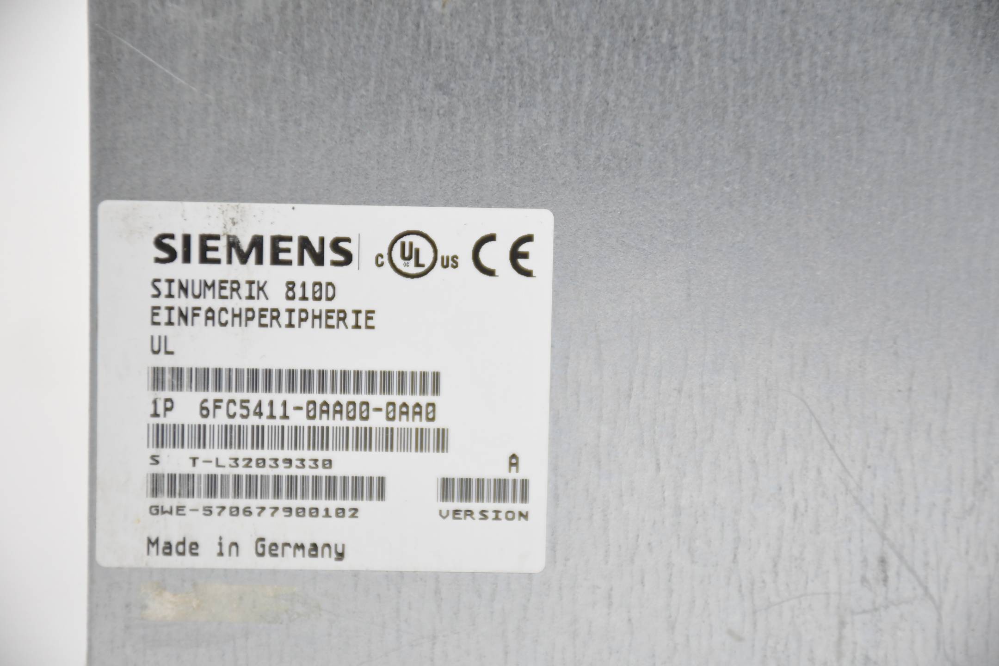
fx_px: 5827
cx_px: 500
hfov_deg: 9.8
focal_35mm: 210
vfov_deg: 6.5
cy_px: 333
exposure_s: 1/250
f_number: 5.6
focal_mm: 140
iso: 1600
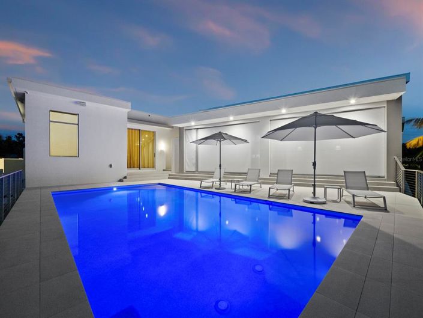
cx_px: 212
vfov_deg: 85.7
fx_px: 171
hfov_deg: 102.1
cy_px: 159
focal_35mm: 14
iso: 400
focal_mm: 7
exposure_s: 2.5
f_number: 10
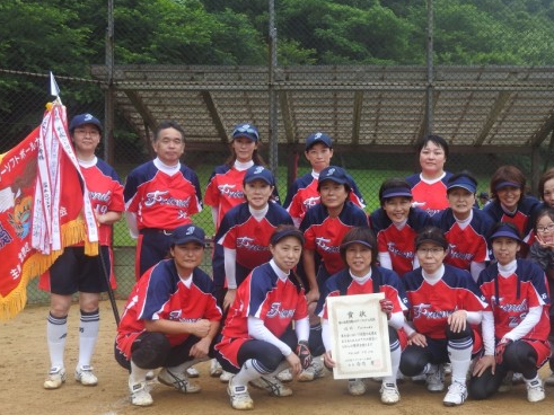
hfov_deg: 34.8
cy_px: 247
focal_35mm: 55
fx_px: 880
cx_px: 328
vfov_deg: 26.5
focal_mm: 8.1
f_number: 4
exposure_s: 1/80
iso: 100
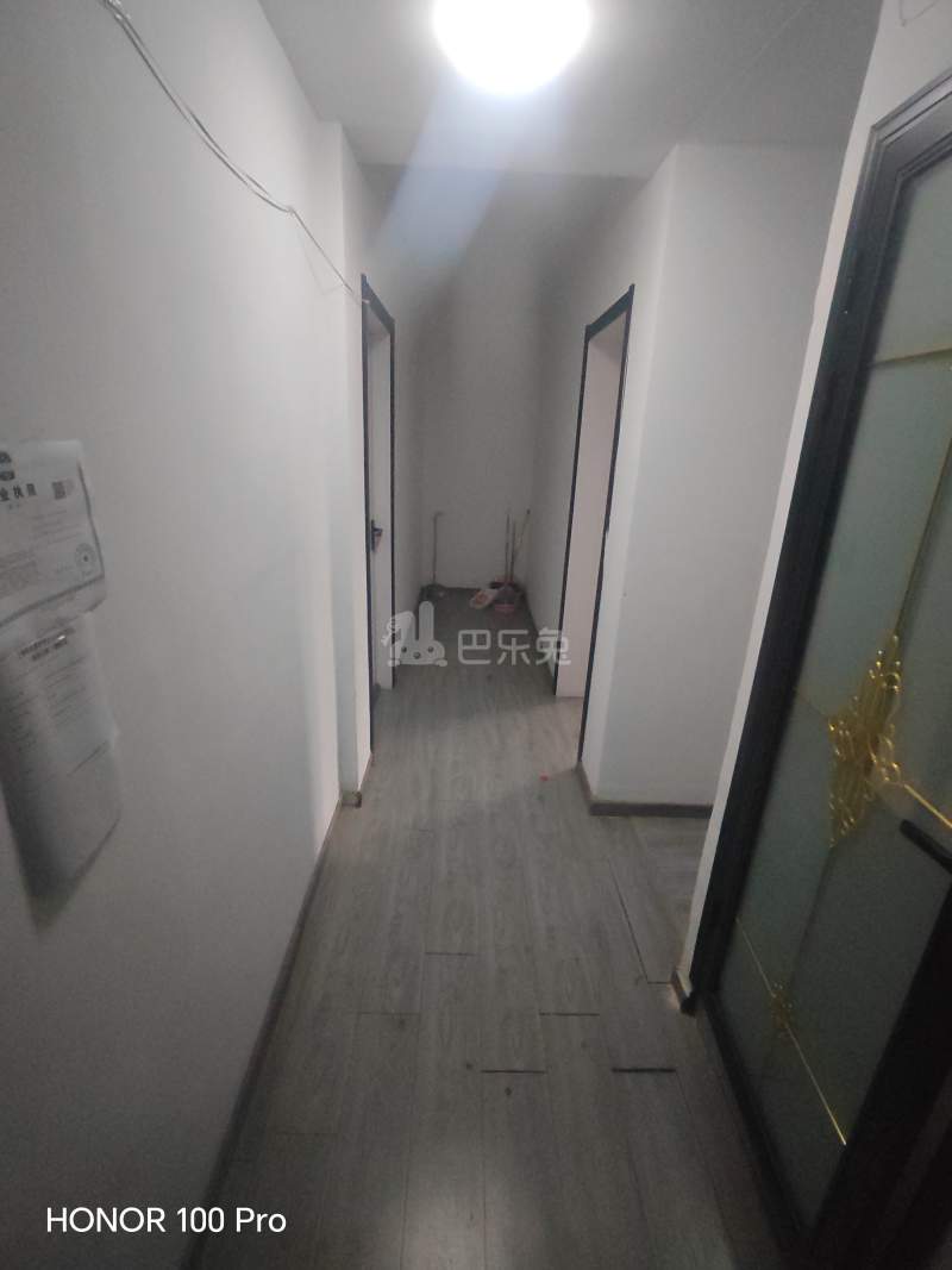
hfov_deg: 78.1
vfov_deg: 94.5
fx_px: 587
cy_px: 635
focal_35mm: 16
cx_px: 476
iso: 400
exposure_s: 1/50
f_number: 2.2
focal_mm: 1.96
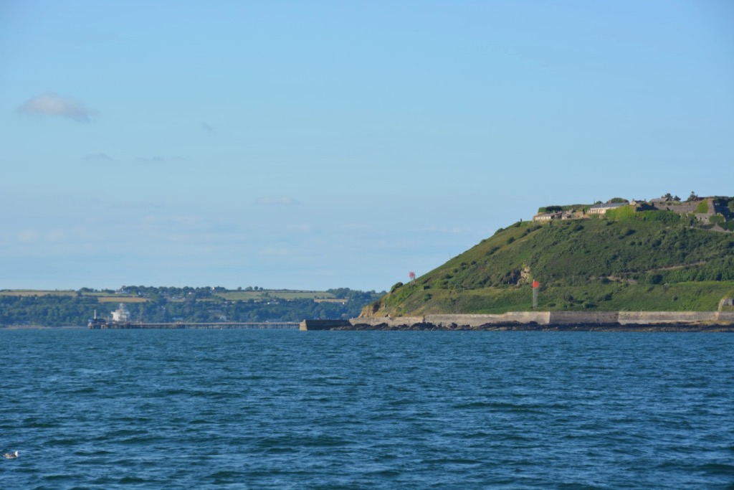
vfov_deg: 8.7
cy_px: 245
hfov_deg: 13.0
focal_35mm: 158
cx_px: 367
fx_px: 3211
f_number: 8
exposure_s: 1/250
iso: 125
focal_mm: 105
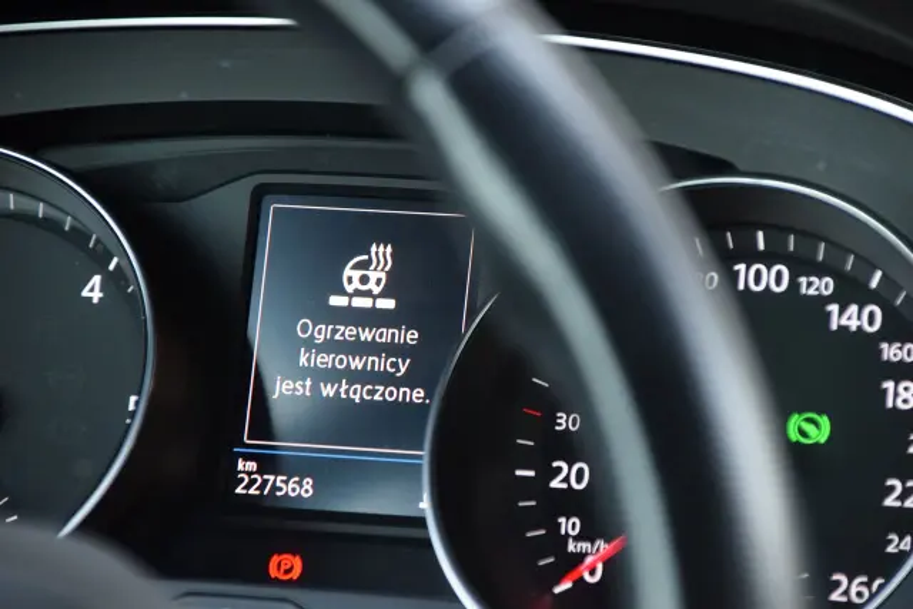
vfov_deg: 4.6
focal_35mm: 300
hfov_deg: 6.9
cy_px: 304
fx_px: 7610
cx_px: 456
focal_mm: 200
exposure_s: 1/80
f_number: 6.3
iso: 1600
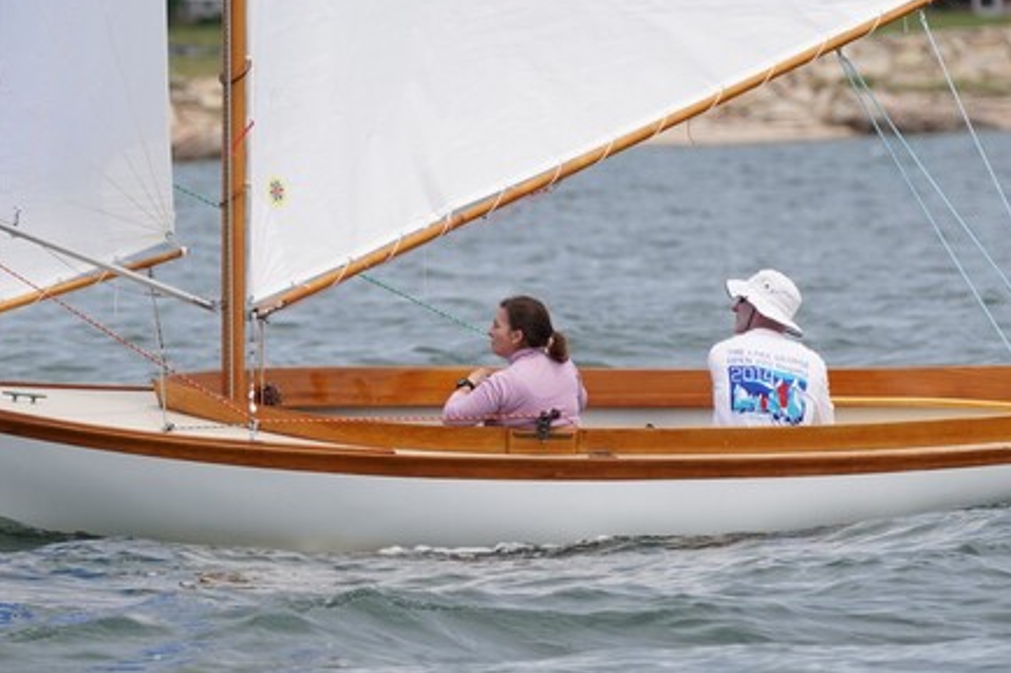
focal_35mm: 697
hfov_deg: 3.0
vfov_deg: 2.0
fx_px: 19566
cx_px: 459
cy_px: 292
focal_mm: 252
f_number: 5.6
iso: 200
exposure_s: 1/1250
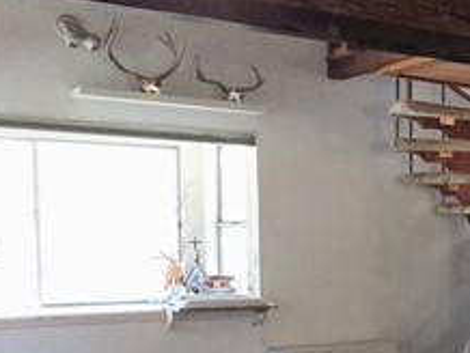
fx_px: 829
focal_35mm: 61
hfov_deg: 26.0
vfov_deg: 23.7
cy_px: 288
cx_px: 642
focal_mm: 2.2
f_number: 2.2
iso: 250
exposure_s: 1/60
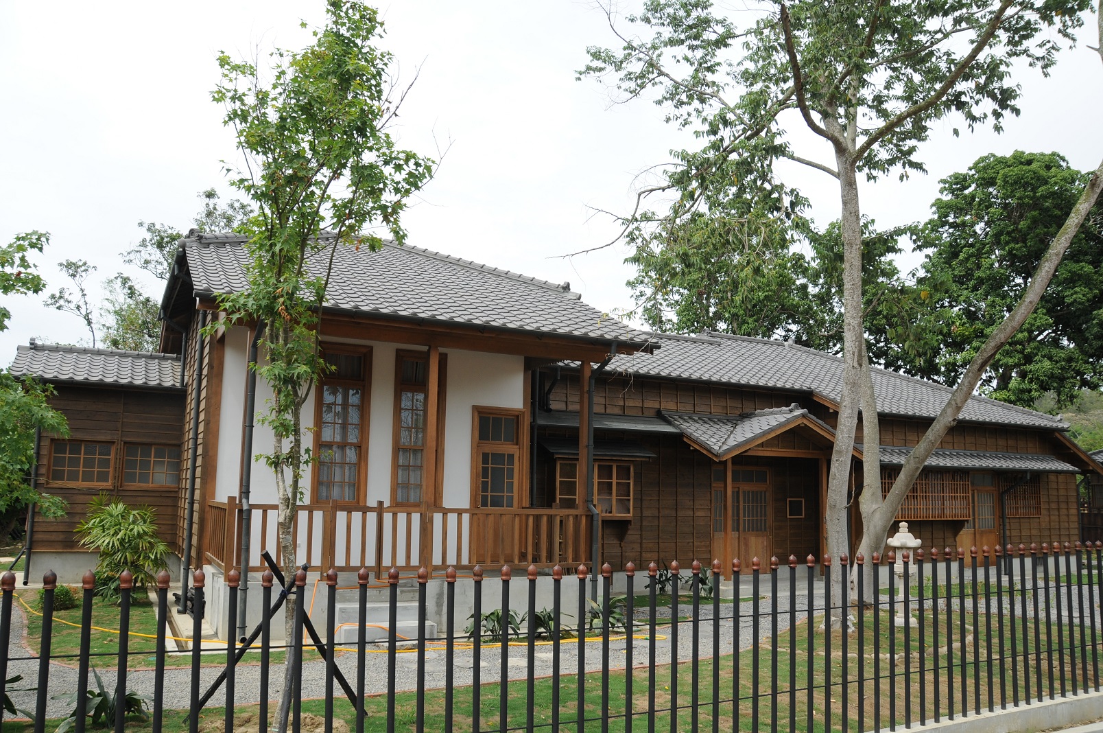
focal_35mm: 27
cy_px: 366
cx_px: 552
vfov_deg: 47.8
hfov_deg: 67.4
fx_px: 826
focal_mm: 18
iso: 200
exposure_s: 1/320
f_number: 7.1
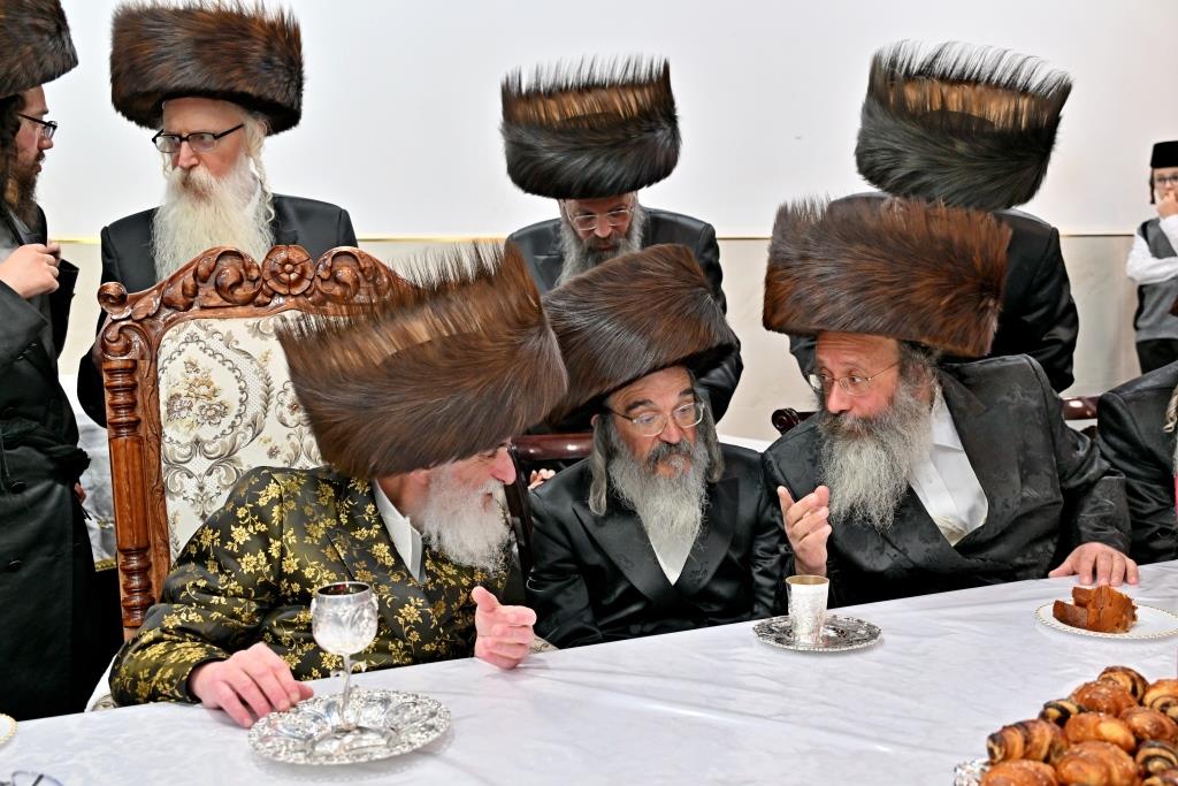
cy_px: 393
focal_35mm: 34
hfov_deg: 55.1
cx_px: 589
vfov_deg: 38.4
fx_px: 1129
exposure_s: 1/200
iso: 640
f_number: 4
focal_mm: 34.5
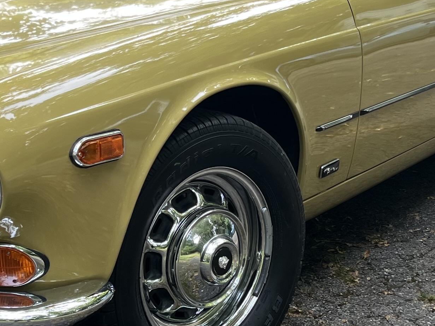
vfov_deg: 20.1
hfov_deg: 26.0
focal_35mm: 73
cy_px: 112
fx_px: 917
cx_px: 62
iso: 32
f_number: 1.6
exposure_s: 1/122
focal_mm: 5.1
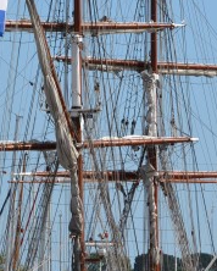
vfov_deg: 4.3
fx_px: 3592
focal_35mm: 448
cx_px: 84
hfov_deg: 3.5
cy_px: 15
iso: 100
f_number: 9
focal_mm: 92
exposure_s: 1/320
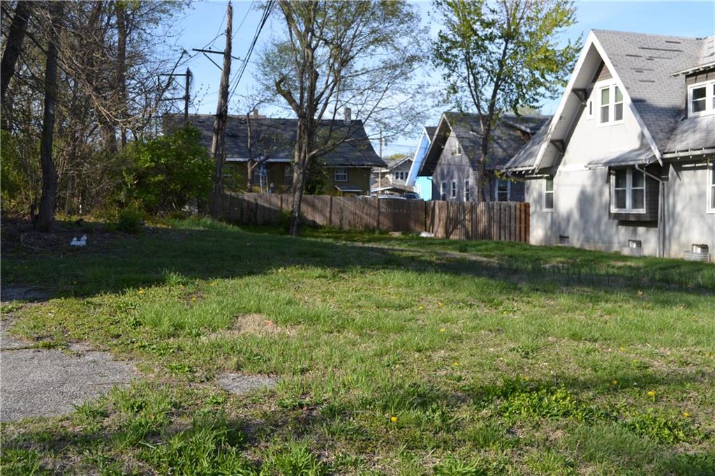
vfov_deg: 30.8
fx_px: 864
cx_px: 358
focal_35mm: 44
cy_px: 238
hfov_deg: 45.0
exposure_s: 1/200
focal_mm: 29
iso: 100
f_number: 6.3
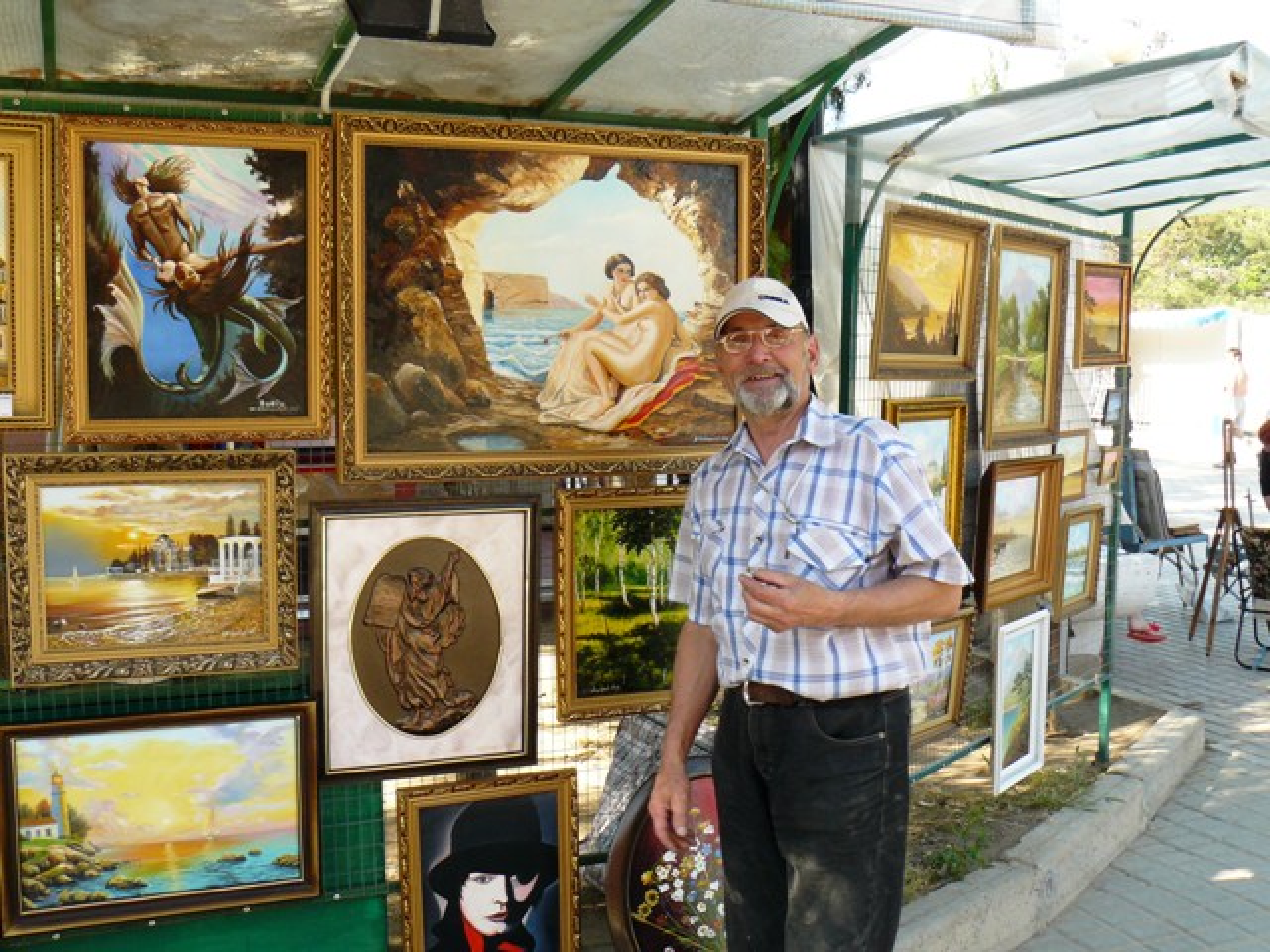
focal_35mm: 36
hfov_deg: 51.4
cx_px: 635
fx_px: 1321
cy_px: 476
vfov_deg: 39.7
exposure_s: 1/100
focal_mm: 6
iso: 100
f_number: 4
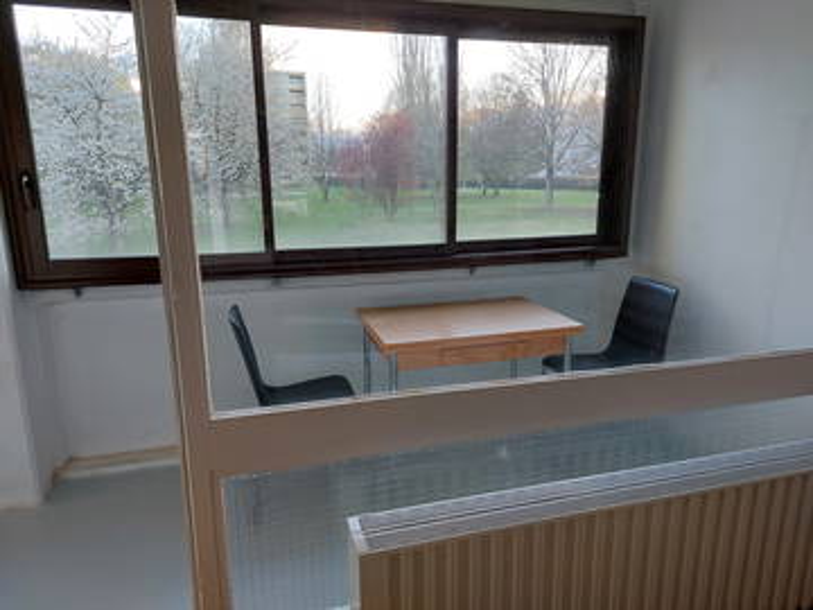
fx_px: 564
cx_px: 406
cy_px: 305
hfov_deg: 71.6
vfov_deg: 56.8
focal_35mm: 24
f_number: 1.8
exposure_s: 1/50
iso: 80
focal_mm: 5.23
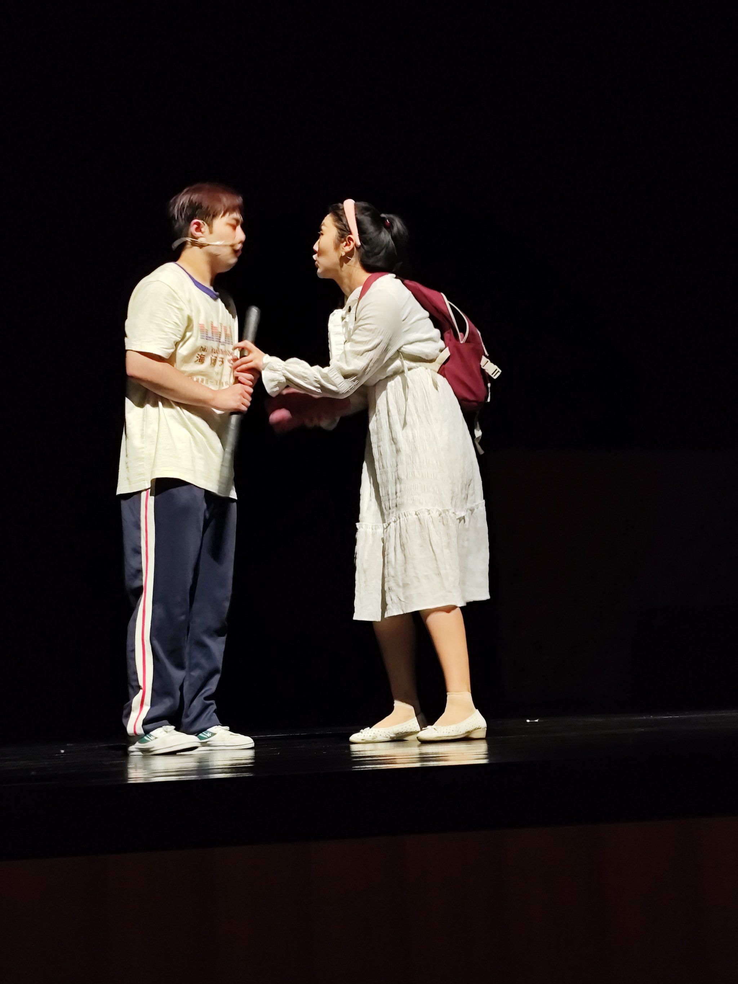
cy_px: 492
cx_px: 369
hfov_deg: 24.4
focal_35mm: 60
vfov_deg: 32.2
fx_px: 1706
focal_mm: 6.14
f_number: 1.65
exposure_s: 1/25
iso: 320
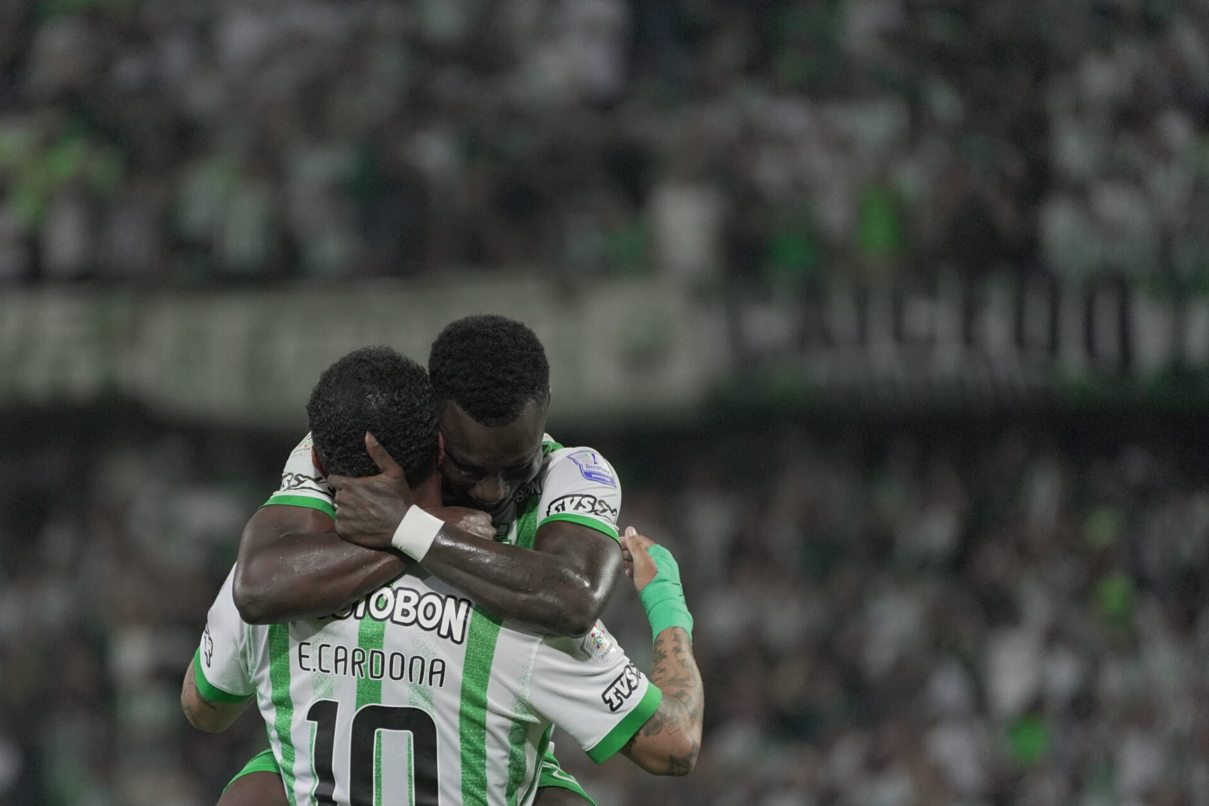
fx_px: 18101
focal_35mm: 539
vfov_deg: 2.6
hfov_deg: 3.8
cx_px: 435
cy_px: 498
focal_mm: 400
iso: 6400
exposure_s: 1/1000
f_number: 5.6
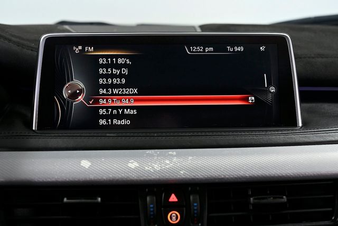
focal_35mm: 50
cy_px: 113
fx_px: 470
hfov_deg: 39.6
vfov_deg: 27.0
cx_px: 169
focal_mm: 50
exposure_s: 1/200
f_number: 5
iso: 2000
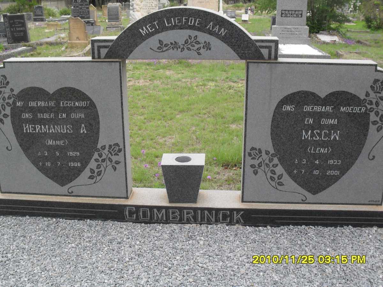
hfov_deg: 49.0
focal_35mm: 38
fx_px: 420
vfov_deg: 37.7
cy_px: 144
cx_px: 192
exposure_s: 1/60
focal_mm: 6.3
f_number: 8.3
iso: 80
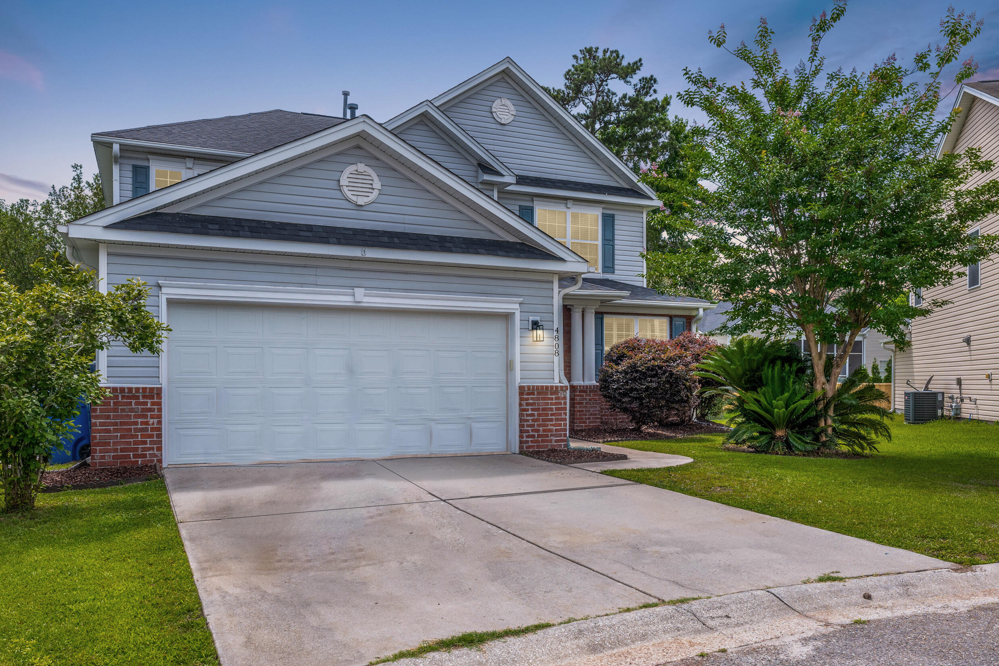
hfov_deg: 63.6
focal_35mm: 29
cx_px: 521
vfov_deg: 44.8
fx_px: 805
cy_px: 389
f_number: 9
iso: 400
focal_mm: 24
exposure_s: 1/400
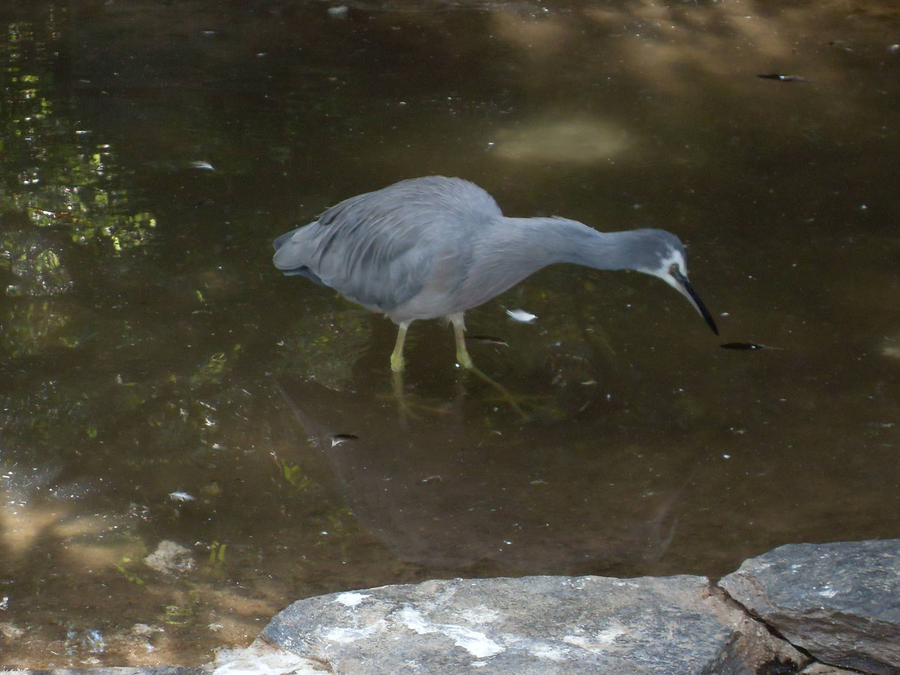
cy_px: 307
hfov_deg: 15.9
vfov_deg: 12.0
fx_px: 3224
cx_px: 489
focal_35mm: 124
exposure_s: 1/90
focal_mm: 18.1
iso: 200
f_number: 5.2
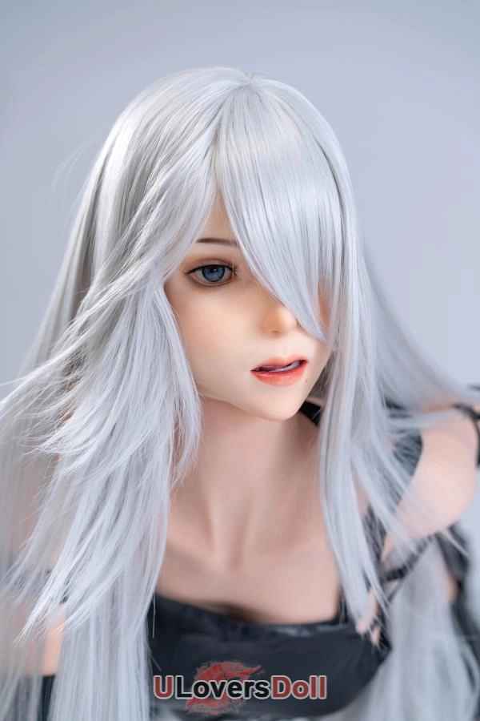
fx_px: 1100
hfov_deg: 24.6
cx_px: 240
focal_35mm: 55
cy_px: 360
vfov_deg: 36.2
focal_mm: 55
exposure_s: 1/125
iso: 125
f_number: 3.5
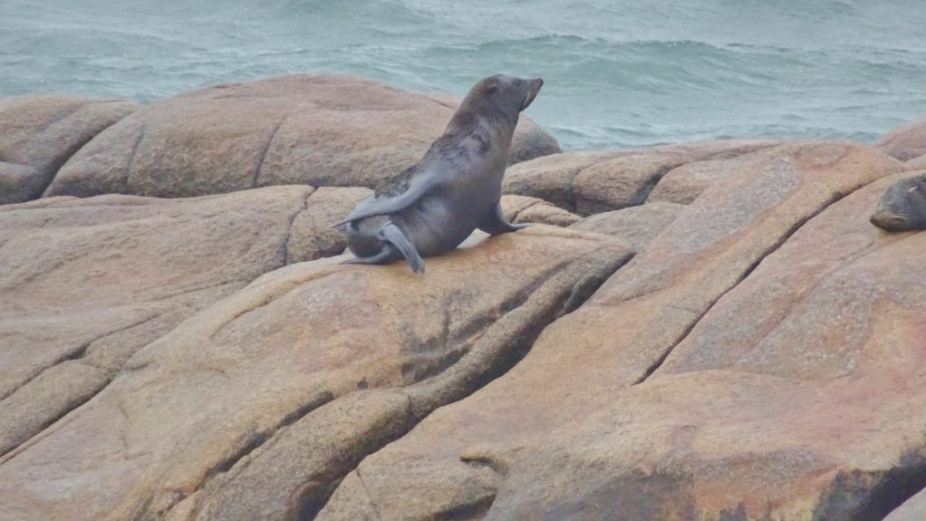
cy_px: 178
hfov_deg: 2.7
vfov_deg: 1.5
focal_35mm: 786
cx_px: 463
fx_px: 19300
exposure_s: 1/160
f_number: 6.4
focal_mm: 123
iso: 800
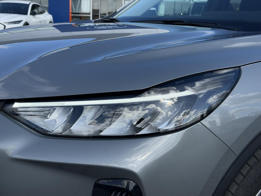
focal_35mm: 48
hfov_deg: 39.7
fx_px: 362
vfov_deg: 30.3
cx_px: 130
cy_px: 98
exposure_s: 1/4098
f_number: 1.78
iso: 80
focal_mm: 6.76
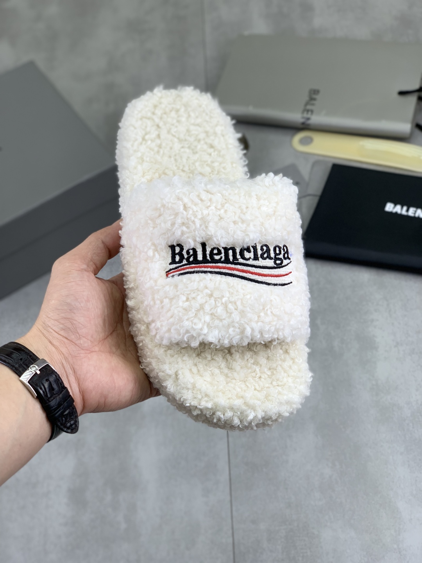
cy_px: 282
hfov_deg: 28.0
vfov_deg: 36.8
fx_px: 845
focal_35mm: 52
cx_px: 211
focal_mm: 6
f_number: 2.4
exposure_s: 1/123
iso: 16
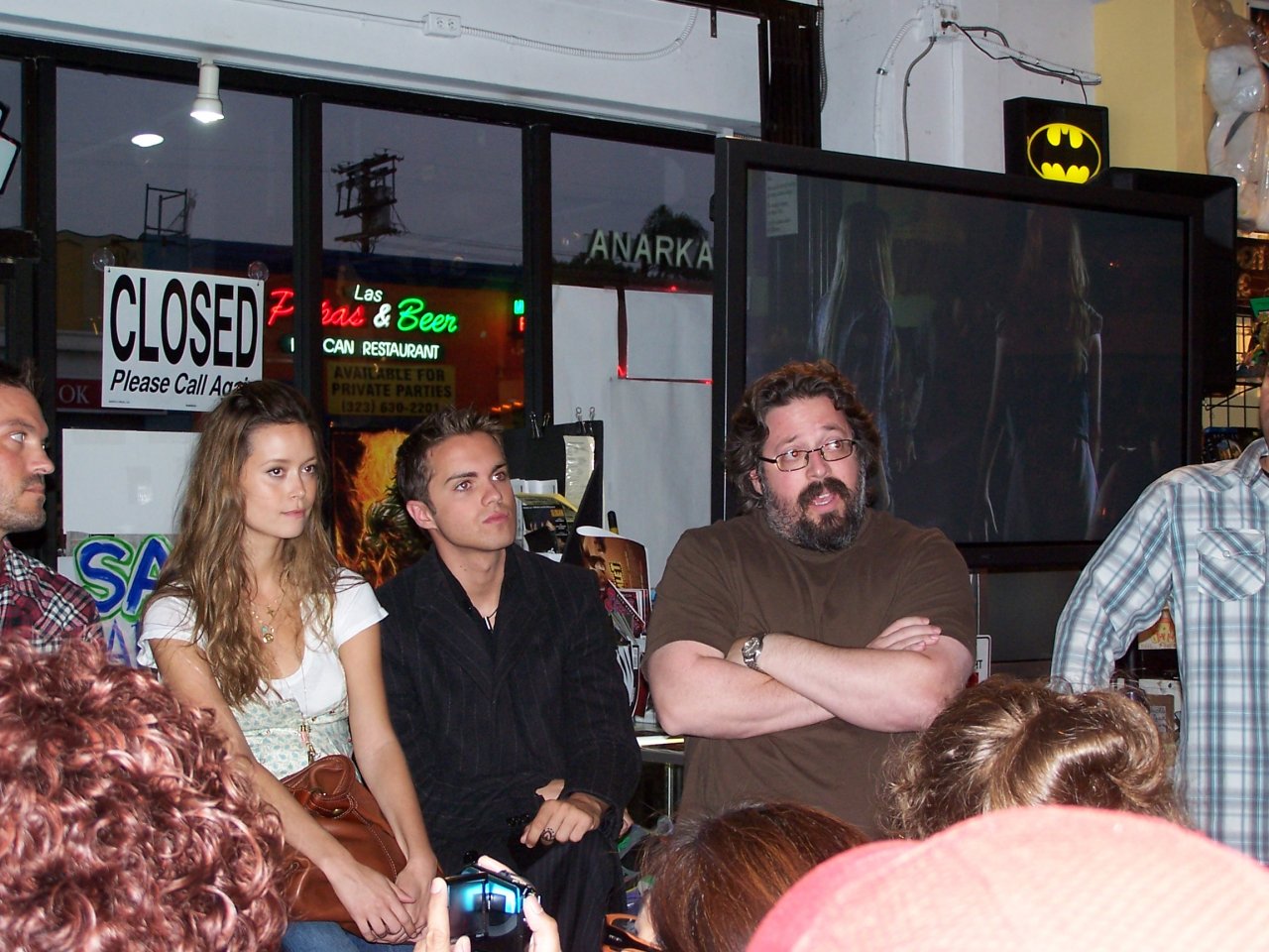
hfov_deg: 32.7
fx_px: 2163
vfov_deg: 24.8
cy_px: 476
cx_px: 634
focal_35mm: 59
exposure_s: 1/60
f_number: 3.2
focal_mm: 9.8
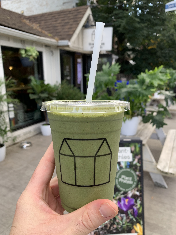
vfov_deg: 67.3
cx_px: 88
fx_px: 176
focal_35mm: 26
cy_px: 118
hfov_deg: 53.1
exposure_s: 1/123
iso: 25
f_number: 1.8
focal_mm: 4.25
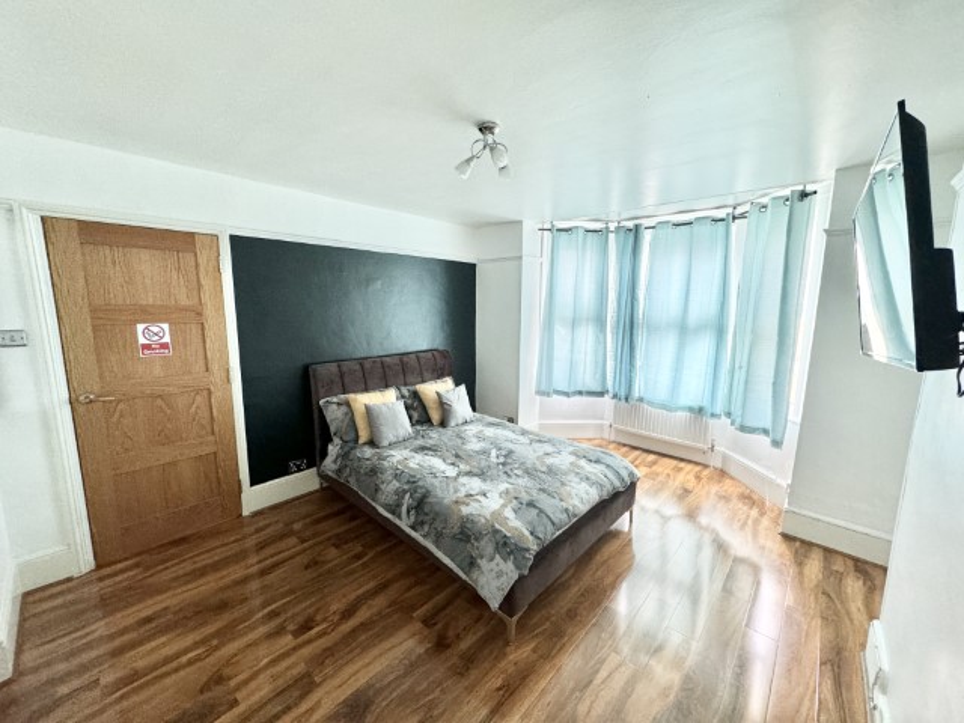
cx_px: 482
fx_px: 390
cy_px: 362
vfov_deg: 85.7
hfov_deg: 102.1
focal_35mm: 14
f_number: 2.2
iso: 250
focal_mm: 2.22
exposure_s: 1/100
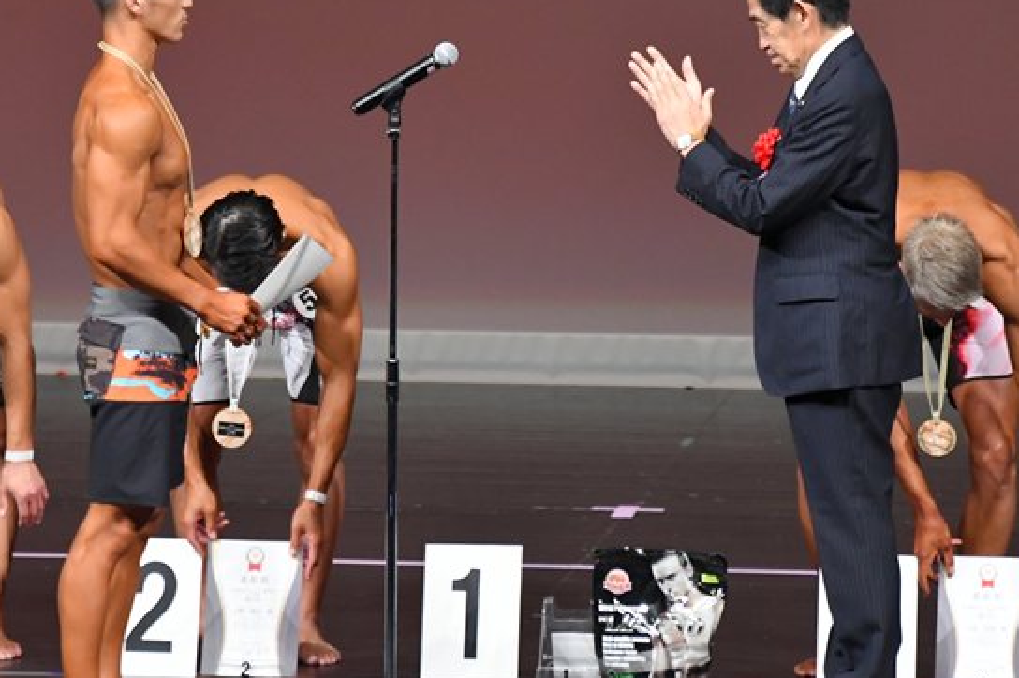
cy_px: 313
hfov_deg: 4.6
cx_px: 501
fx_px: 12701
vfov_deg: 3.1
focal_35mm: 449
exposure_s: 1/400
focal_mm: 210
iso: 4000
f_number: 5.6
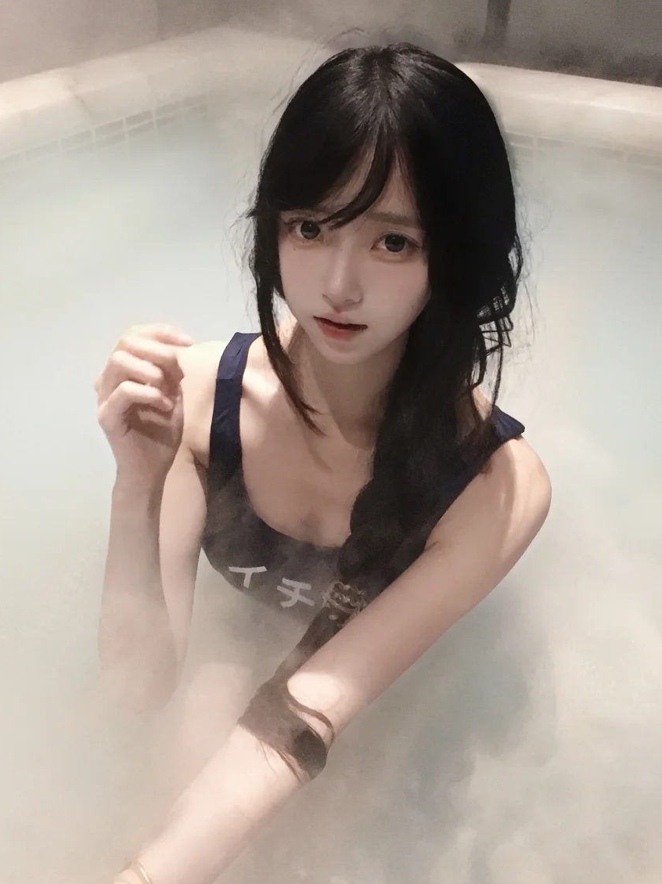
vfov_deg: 50.1
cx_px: 312
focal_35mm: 37
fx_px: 944
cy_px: 402
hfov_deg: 38.6
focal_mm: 4.15
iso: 1000
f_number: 2.2
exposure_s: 1/17
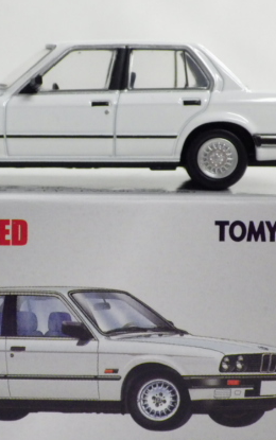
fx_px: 1394
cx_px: 54
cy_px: 233
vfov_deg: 18.0
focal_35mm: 116
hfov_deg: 11.3
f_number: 4.2
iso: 640
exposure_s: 1/60
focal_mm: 12.8
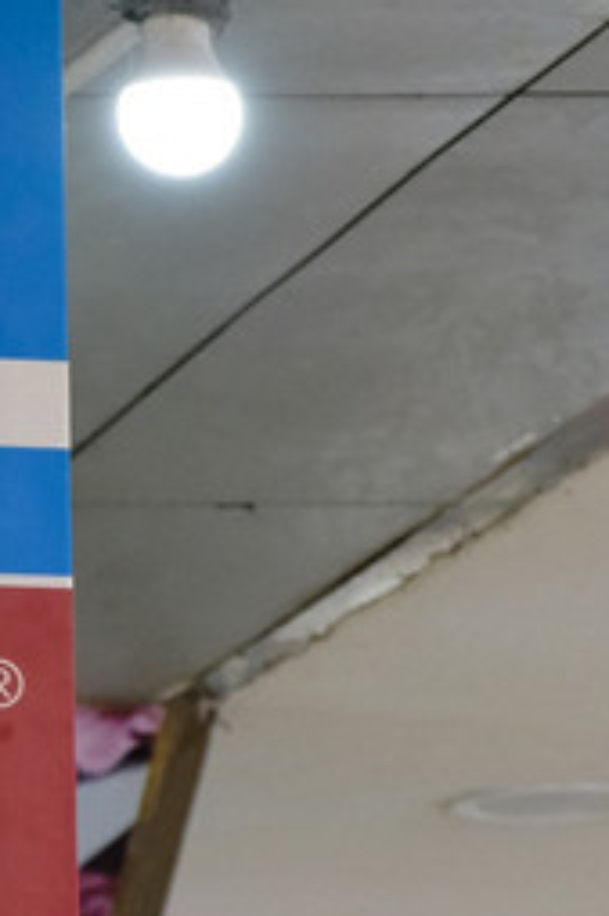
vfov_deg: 6.8
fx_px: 7648
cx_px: -1546
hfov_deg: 4.3
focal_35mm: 301
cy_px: 234
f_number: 3.6
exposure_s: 1/90
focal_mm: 34.3
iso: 800
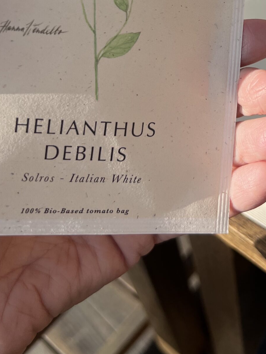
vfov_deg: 32.0
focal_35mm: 55
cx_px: 203
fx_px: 563
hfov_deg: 26.2
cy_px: -6
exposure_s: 1/2841
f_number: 1.5
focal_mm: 5.7
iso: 50
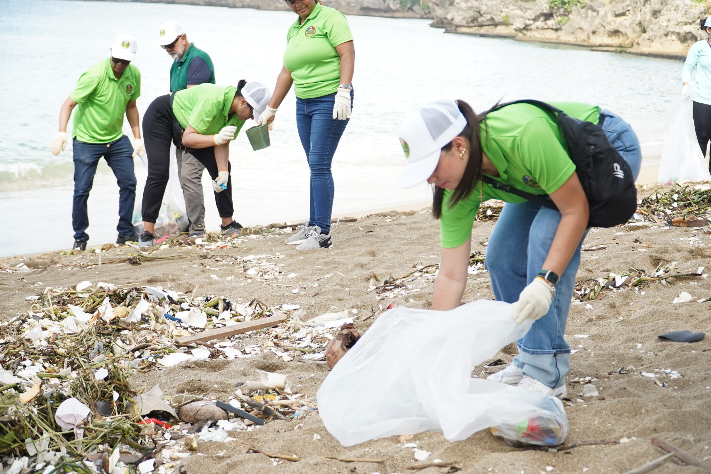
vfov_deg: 20.3
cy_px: 237
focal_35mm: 67
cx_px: 356
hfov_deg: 30.1
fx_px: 1323
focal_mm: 45
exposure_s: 1/500
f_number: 4
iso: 250
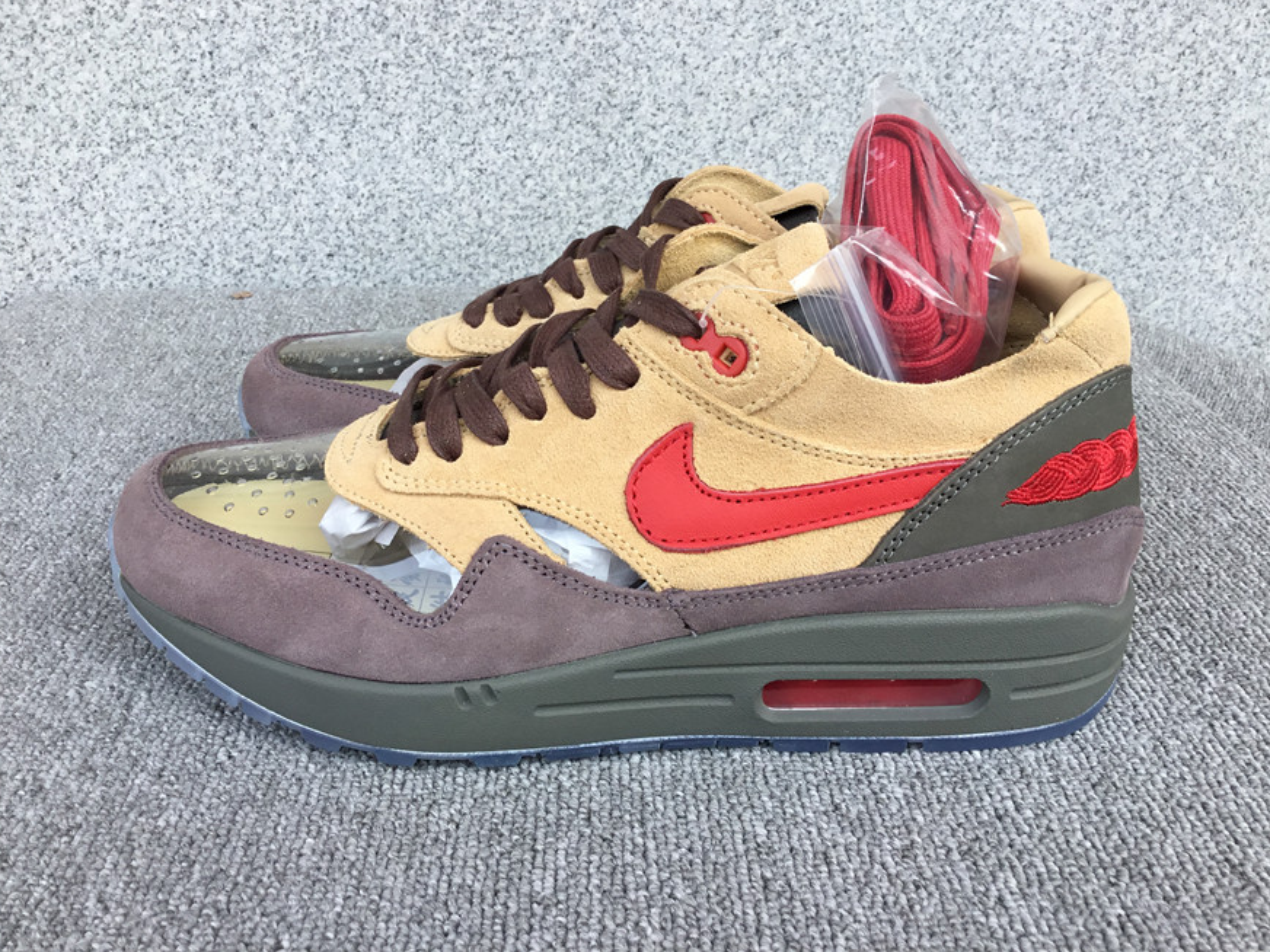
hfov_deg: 56.8
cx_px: 645
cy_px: 462
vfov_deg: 44.2
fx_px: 1174
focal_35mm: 32
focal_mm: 3.3
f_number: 2.4
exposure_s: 1/392
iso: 25
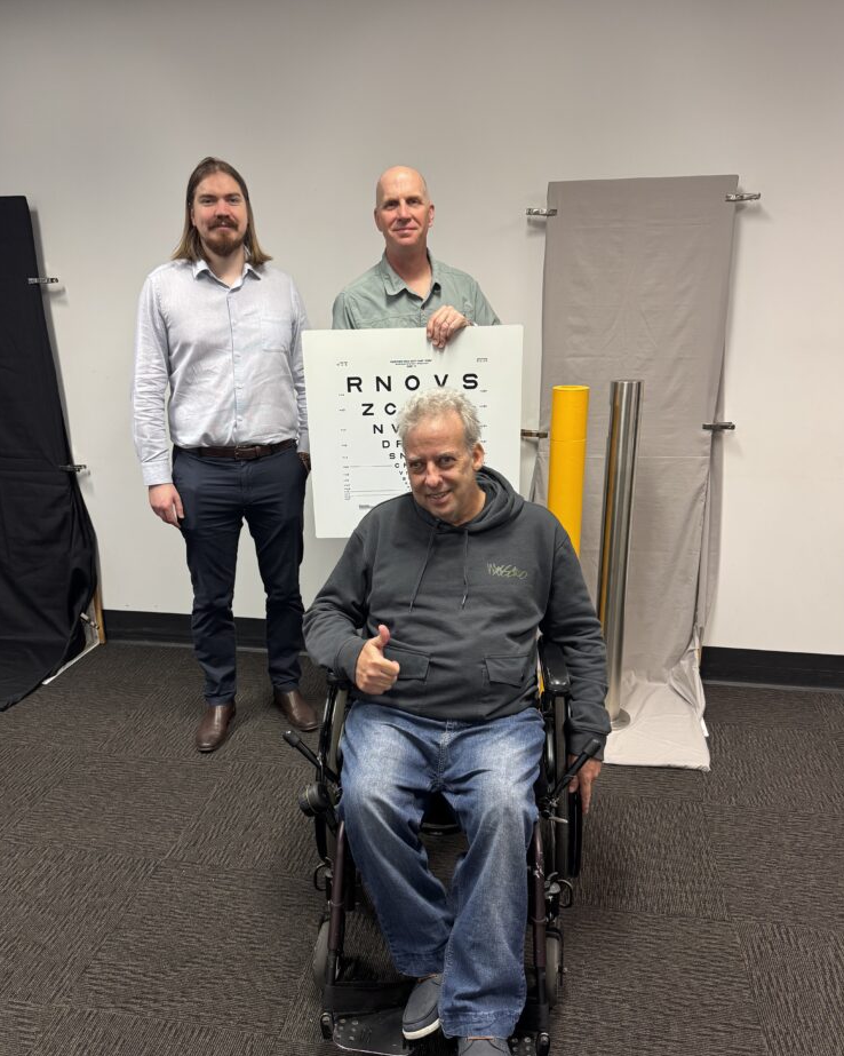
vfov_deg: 66.0
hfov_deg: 54.9
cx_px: 417
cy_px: 566
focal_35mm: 26
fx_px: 812
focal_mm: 6.76
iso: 250
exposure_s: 1/50
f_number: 1.78
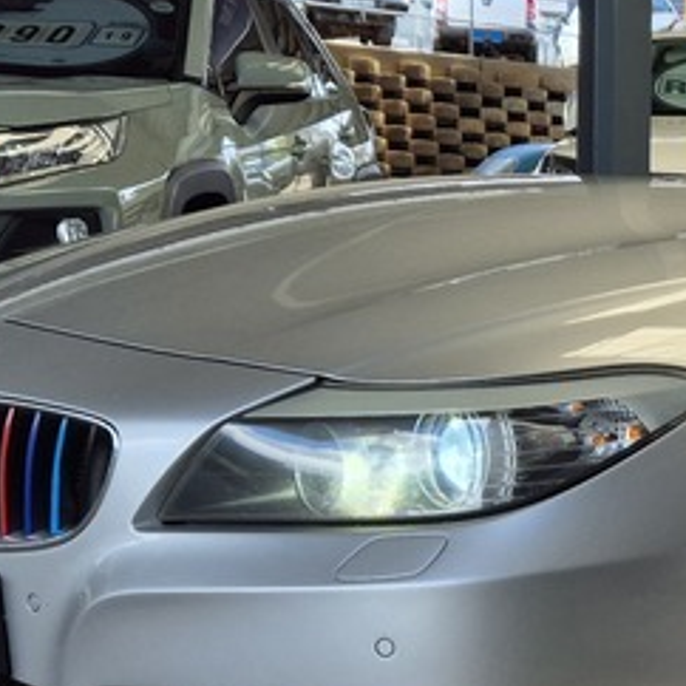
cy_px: 502
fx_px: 1928
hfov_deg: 19.0
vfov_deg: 20.0
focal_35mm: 86
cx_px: 825
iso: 25
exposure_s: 1/552
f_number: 1.8
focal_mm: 5.4
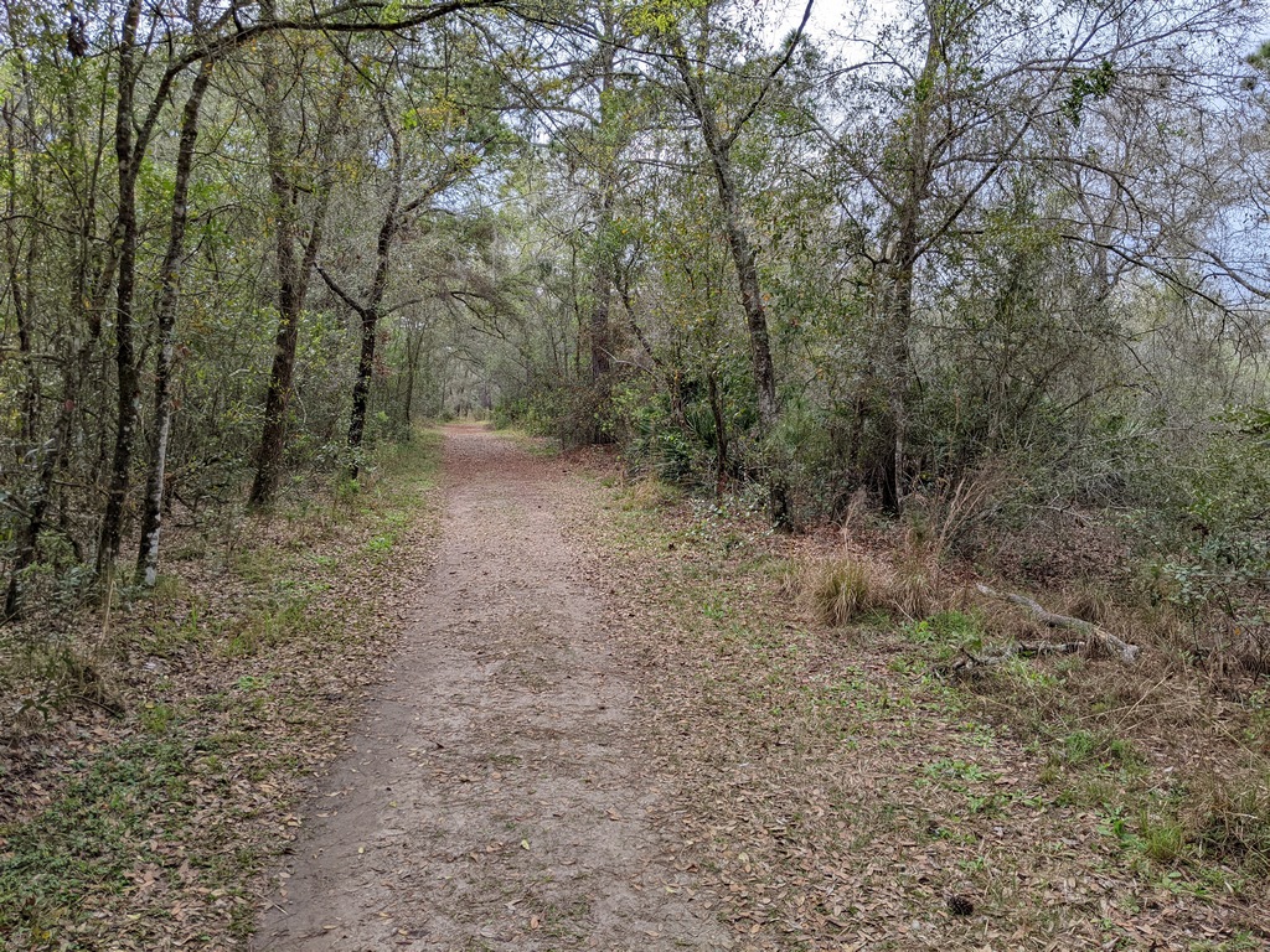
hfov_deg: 65.3
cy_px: 476
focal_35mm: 27
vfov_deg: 51.4
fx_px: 991
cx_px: 635
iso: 44
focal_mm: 4.44
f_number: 1.8
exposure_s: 1/870
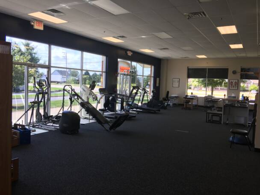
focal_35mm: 29
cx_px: 130
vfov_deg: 48.2
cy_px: 98
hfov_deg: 61.7
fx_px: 218
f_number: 2.2
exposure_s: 1/120
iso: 25
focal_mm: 4.15
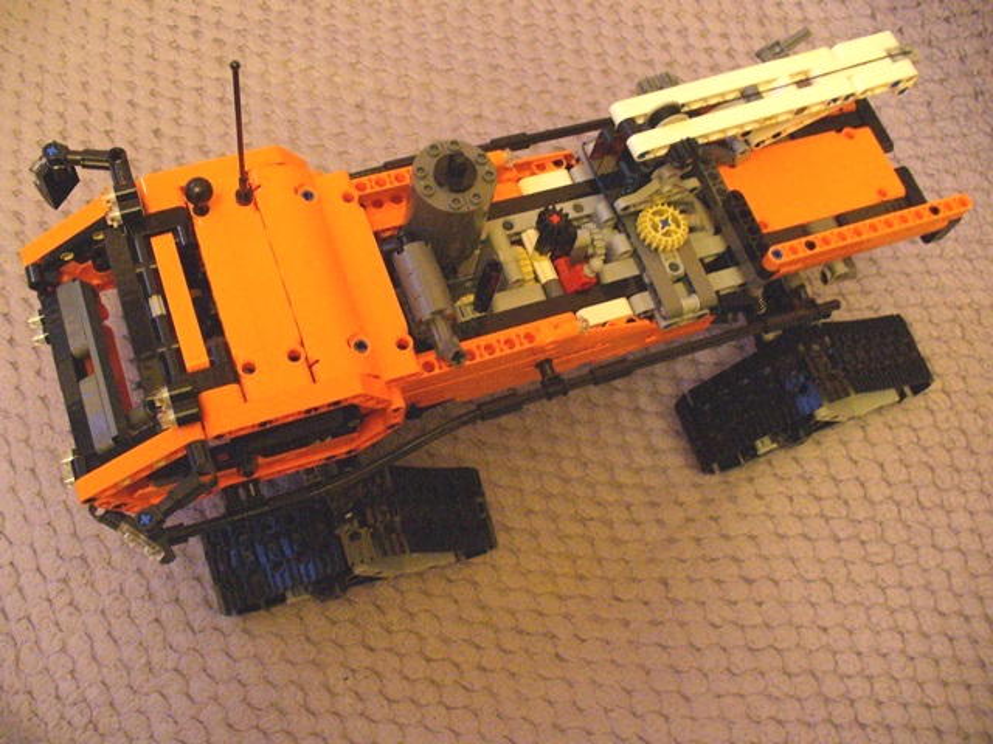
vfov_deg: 38.7
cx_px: 496
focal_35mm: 37
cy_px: 372
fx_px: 1061
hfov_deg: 50.1
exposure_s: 1/8
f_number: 2.8
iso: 400
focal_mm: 6.1
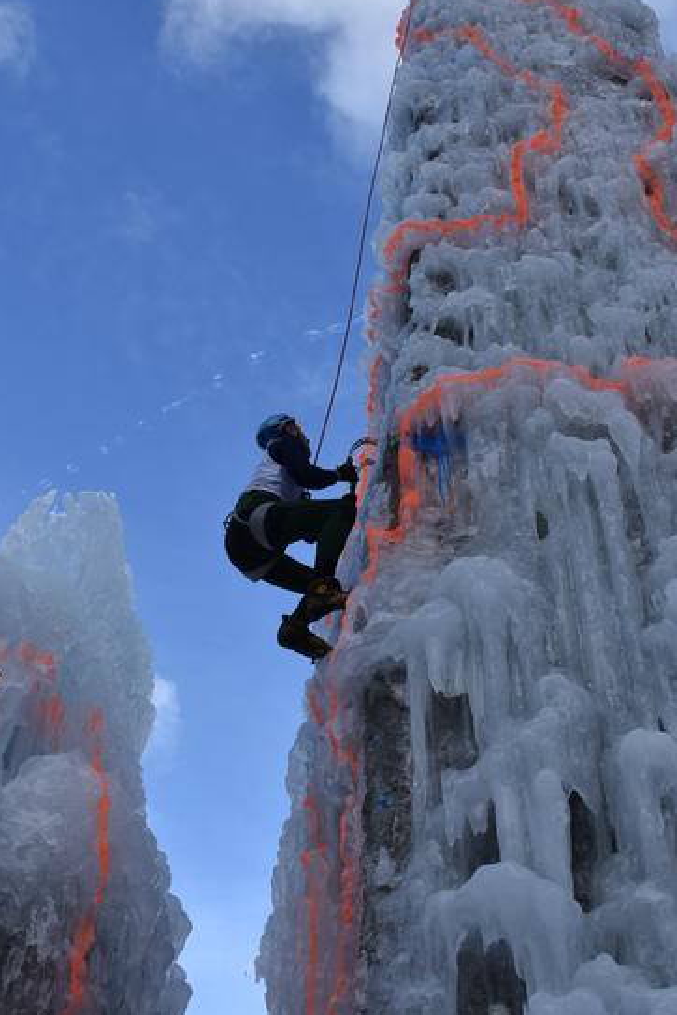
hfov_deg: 32.6
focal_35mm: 41
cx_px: 387
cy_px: 387
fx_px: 1156
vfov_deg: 47.0
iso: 250
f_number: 8
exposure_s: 1/500
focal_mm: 18
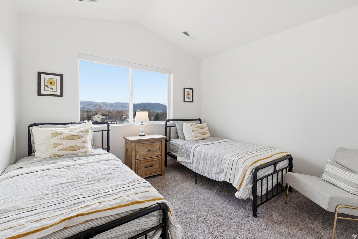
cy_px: 120
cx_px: 179
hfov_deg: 96.7
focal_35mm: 16
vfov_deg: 73.8
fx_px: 159
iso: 100
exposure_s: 1/30
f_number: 8
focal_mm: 16
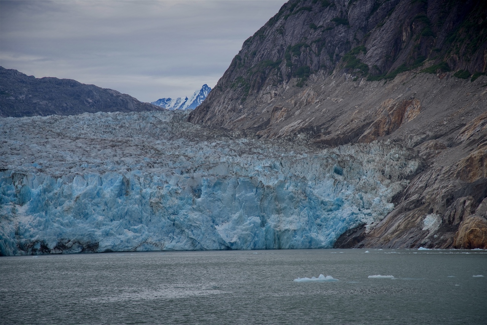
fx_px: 1624
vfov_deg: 11.4
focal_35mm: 120
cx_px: 244
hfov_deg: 17.1
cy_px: 162
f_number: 5.6
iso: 100
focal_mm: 120
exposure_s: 1/250
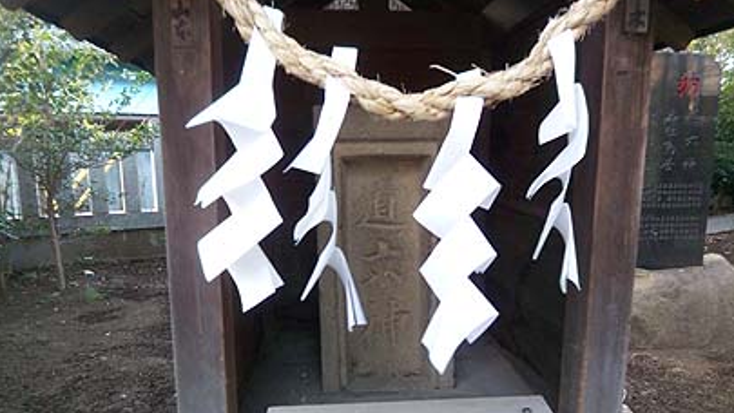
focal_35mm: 26
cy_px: 240
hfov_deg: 71.9
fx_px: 506
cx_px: 373
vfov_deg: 44.3
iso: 200
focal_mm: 3.8
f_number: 2.8
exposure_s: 1/30
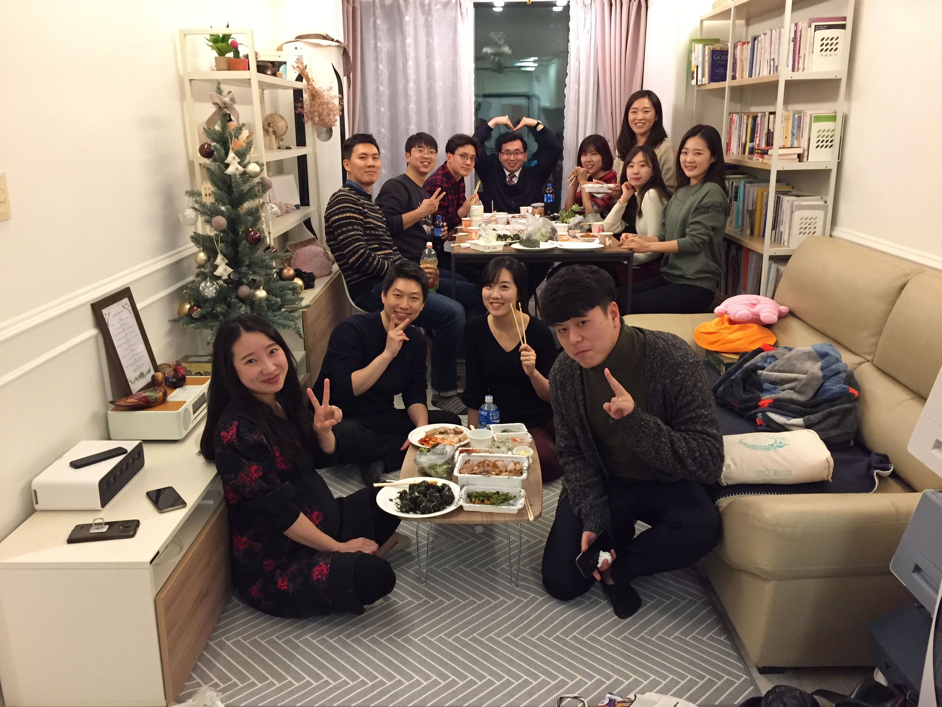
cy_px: 354
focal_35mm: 29
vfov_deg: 48.2
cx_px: 471
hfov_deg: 61.7
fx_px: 789
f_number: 2.2
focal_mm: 4.15
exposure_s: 1/30
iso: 200
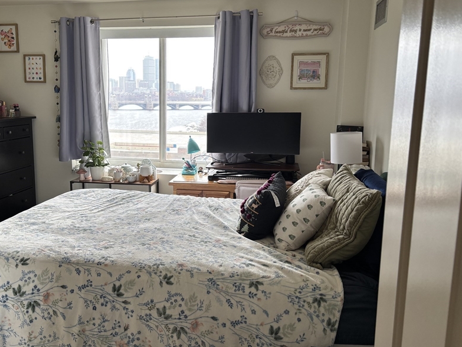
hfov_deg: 53.5
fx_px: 454
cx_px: 181
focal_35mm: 34
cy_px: 168
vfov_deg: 41.8
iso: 80
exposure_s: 1/121
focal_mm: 5.96
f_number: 1.6
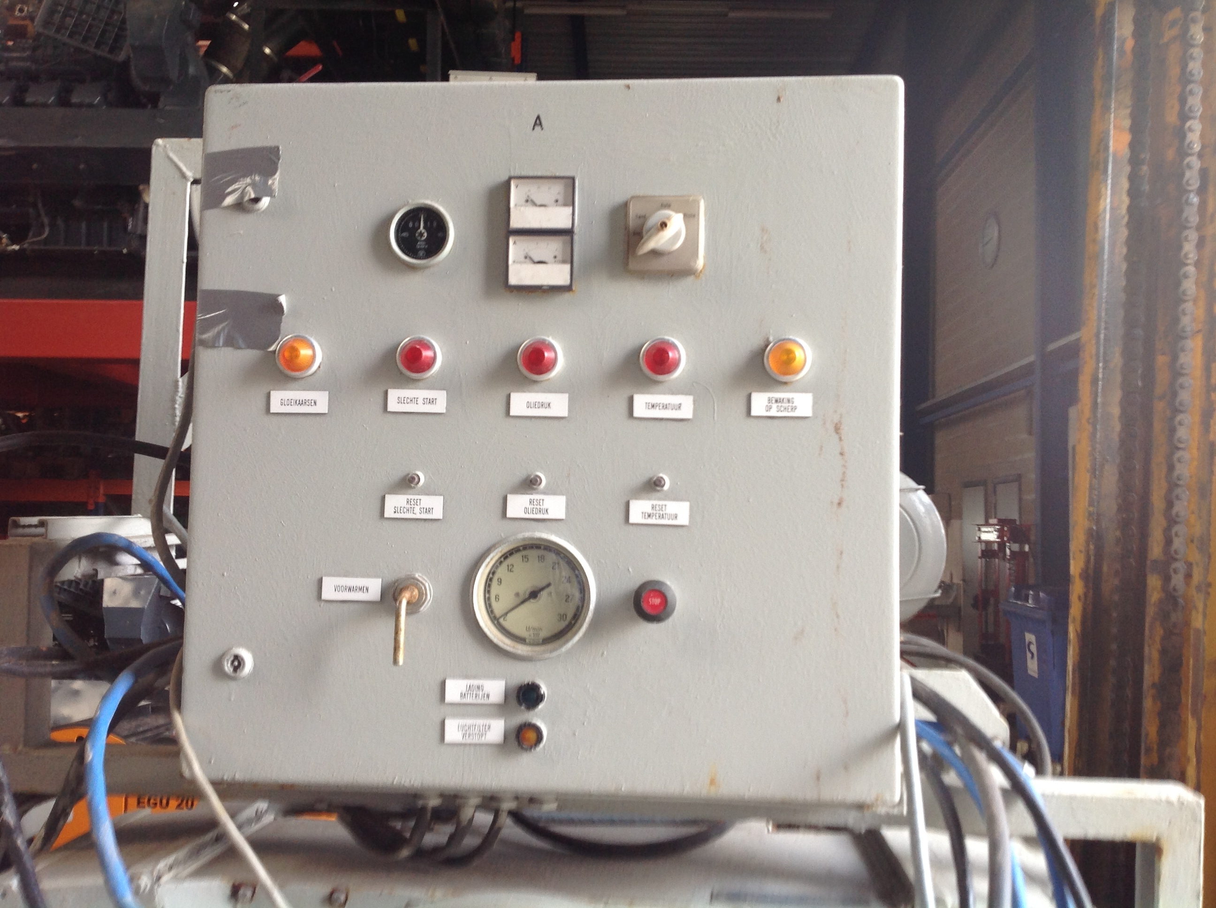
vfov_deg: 40.6
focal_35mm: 35
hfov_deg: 52.7
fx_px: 1228
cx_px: 608
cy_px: 454
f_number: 2.4
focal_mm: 4.28
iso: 64
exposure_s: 1/30
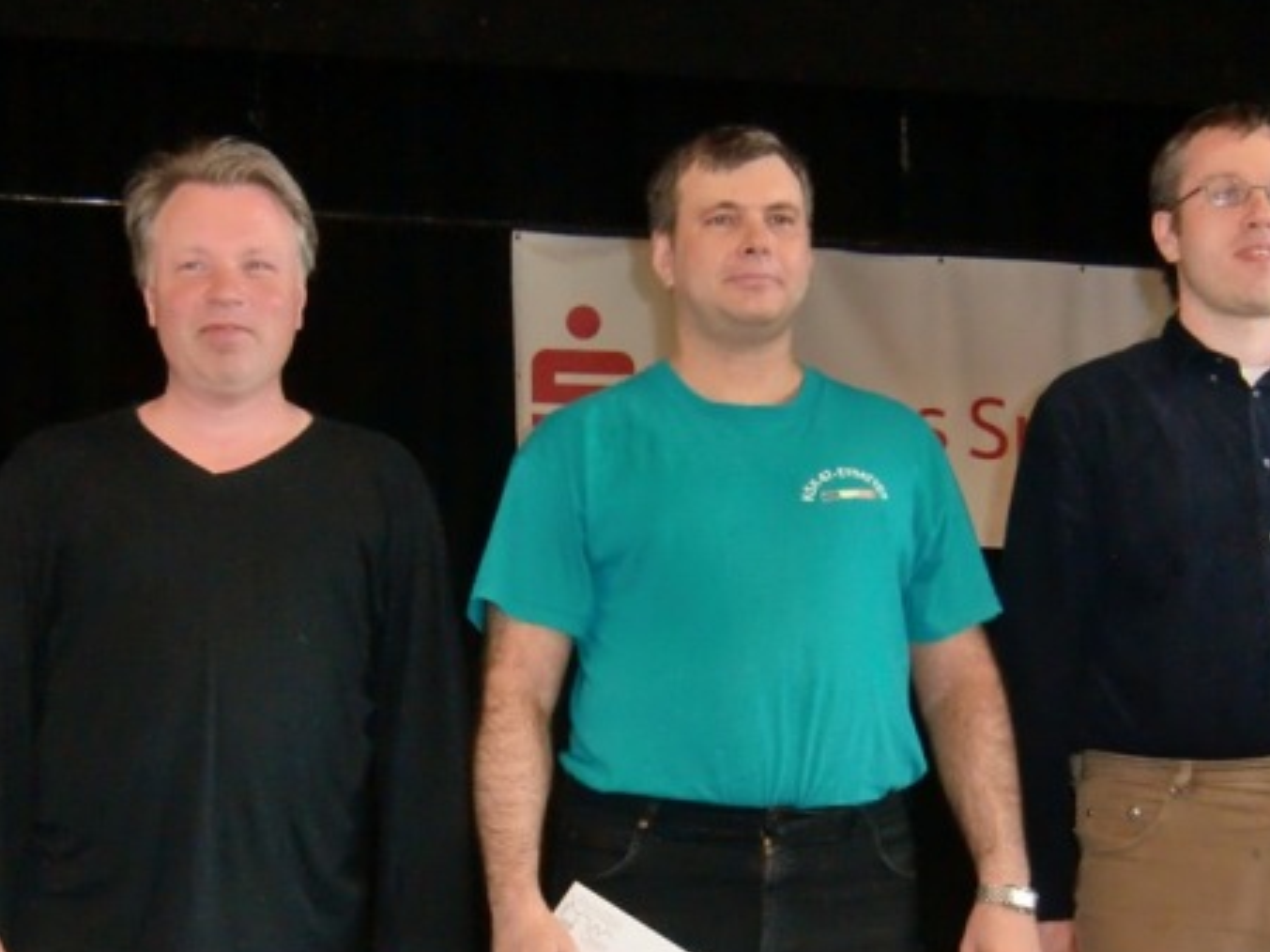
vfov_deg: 19.5
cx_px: 648
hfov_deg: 26.0
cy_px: 662
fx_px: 2751
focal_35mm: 75
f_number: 4
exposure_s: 1/60
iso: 400
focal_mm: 8.4
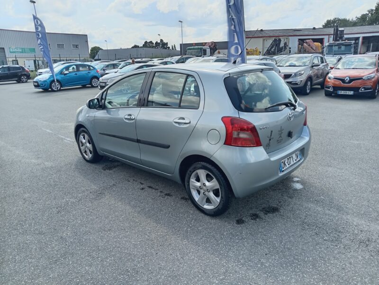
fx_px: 274
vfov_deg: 54.9
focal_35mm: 25
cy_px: 142
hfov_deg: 69.4
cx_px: 190
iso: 101
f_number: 1.8
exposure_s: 1/251
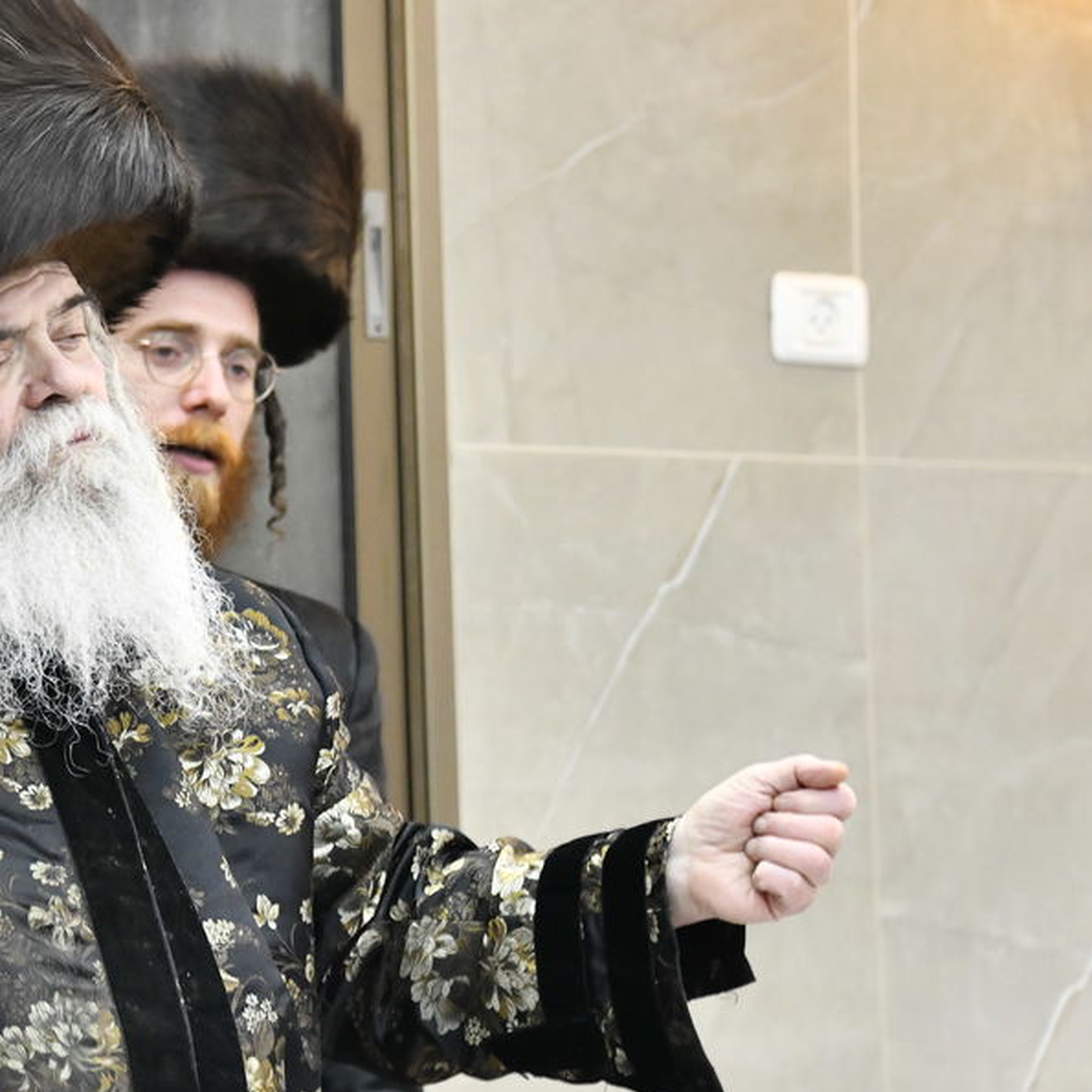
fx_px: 8280
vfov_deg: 7.5
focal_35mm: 232
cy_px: 607
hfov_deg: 7.5
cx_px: 81
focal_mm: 116
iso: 2000
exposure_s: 1/250
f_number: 5.6
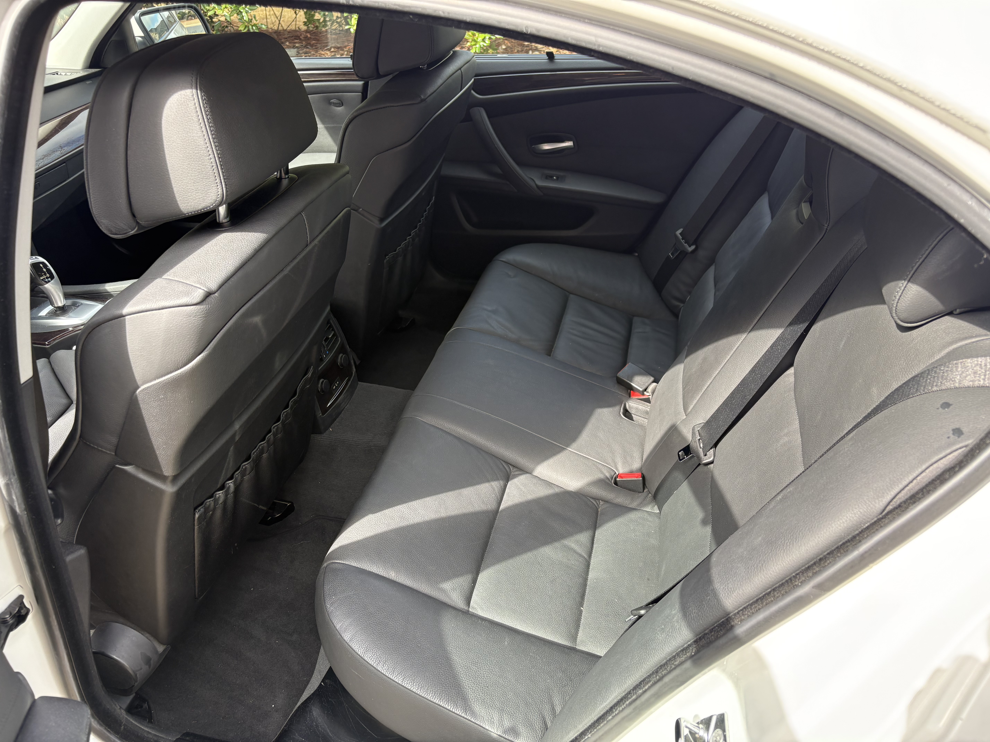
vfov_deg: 53.1
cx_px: 495
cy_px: 371
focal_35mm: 26
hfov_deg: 67.3
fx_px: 744
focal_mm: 5.96
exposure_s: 1/228
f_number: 1.6
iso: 40
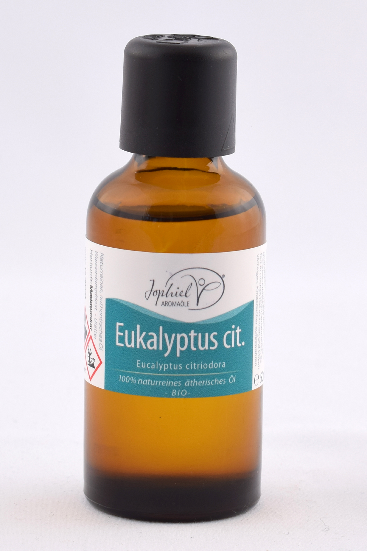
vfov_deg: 24.6
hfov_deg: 16.5
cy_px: 276
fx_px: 1262
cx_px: 184
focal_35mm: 82
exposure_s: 1/100
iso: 100
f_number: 8
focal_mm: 55
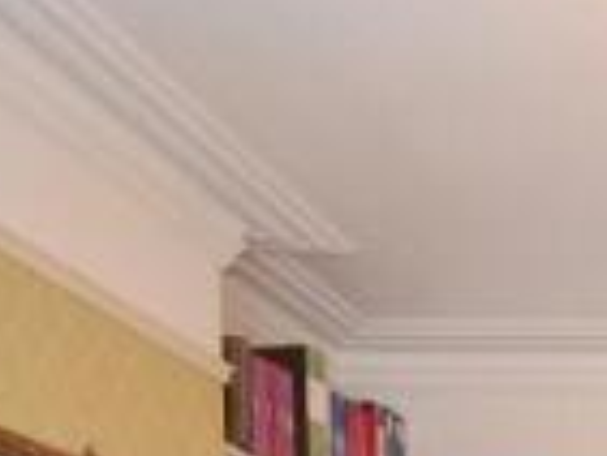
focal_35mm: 67
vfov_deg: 16.9
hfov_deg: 23.0
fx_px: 1176
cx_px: 930
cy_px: 884
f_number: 4.5
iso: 1100
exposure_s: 1/125
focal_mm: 10
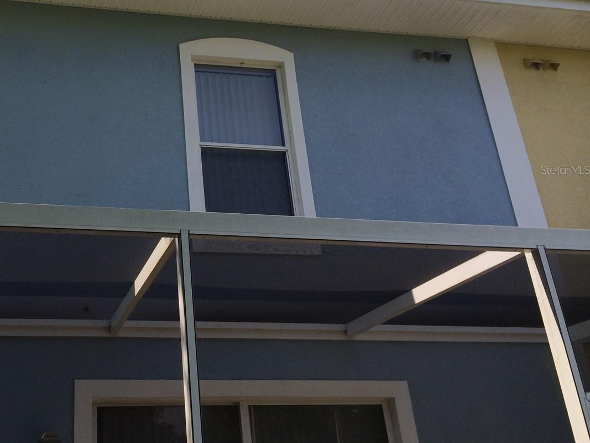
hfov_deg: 40.9
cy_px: 169
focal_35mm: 45
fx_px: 767
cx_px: 150
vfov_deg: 32.0
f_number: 2.2
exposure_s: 1/892
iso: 32
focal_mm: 4.12
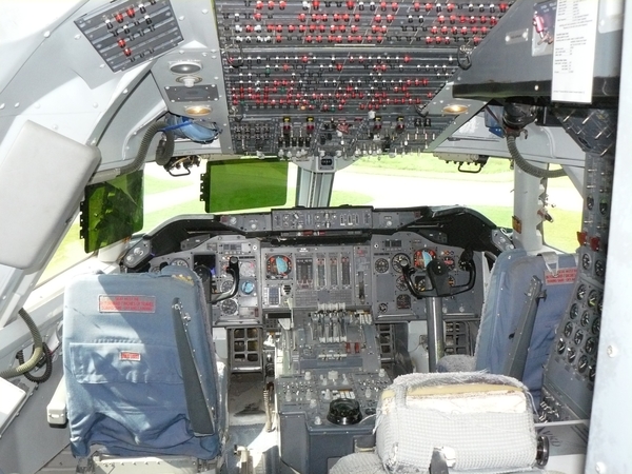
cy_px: 237
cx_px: 316
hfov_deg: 51.4
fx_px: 657
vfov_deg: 39.7
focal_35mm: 36
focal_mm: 6
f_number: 5
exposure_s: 1/200
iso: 400
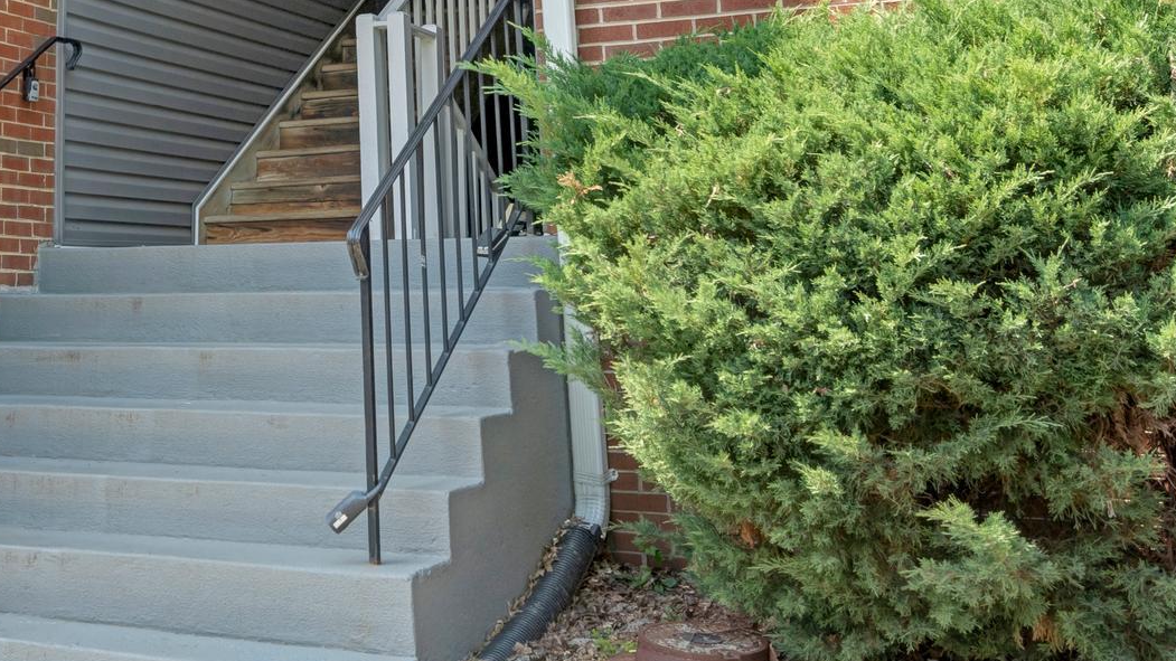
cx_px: 181
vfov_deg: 22.1
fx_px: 1590
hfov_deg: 38.5
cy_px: -81
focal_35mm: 51
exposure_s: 1/250
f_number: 8
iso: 640
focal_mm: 25
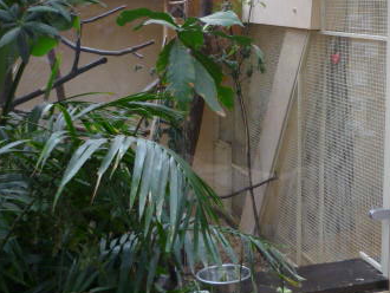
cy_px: 35
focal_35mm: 64
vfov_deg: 22.5
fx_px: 722
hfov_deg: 29.5
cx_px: 317
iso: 100
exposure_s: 1/40
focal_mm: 5.5
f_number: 2.8
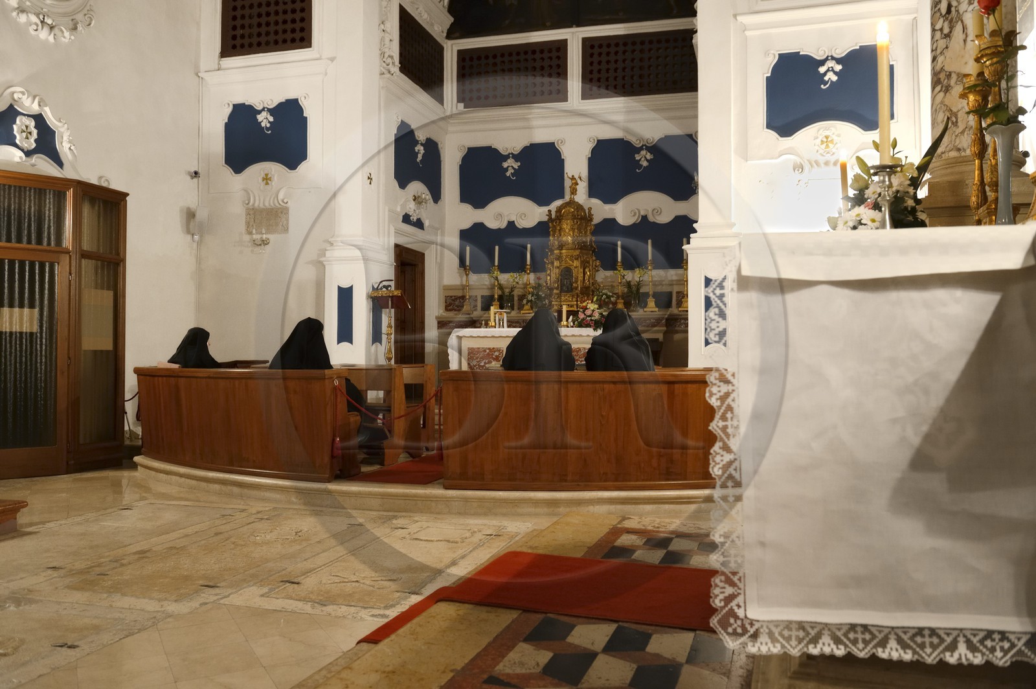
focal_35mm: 29
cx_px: 518
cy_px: 344
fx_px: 834
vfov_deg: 44.9
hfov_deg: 63.7
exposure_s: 1/6
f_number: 4.5
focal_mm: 29
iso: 1600
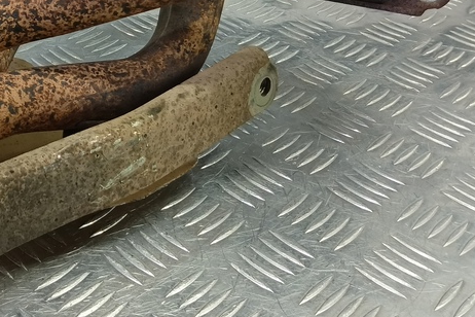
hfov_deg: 36.0
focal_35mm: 53
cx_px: 78
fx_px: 699
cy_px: 51
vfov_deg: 25.0
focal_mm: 4.11
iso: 176
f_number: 1.6
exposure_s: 1/50
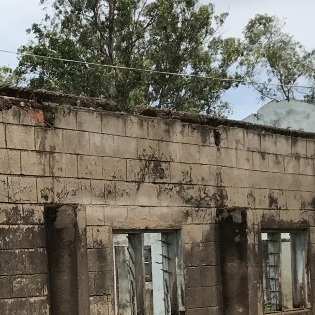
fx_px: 1071
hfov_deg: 15.2
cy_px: 291
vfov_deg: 16.5
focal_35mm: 104
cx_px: -185
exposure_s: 1/1773
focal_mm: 3.99
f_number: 1.8
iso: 20
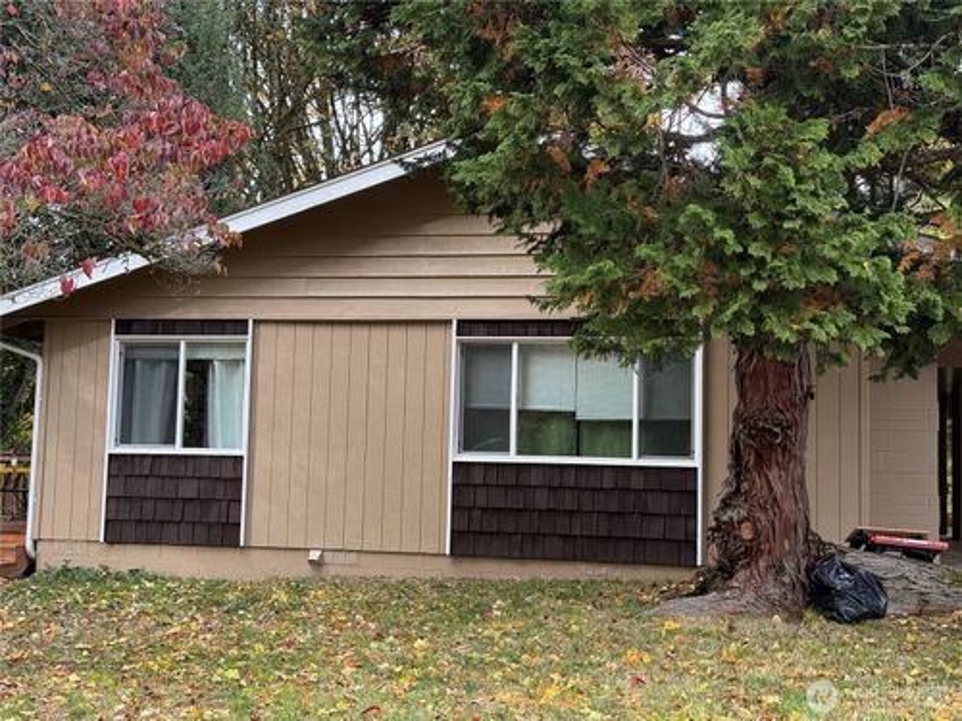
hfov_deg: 39.7
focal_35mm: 48
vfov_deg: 30.3
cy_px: 360
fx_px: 1334
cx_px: 481
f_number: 1.78
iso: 80
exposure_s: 1/193
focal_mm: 6.76
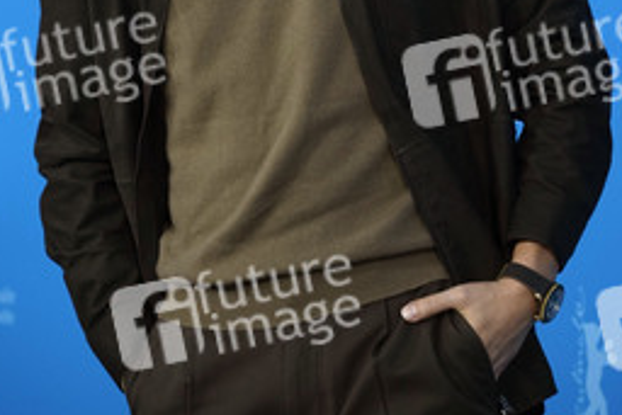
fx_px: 2887
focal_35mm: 167
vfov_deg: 8.2
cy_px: -51
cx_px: 306
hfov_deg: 12.3
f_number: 5.6
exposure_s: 1/160
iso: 2000
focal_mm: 107
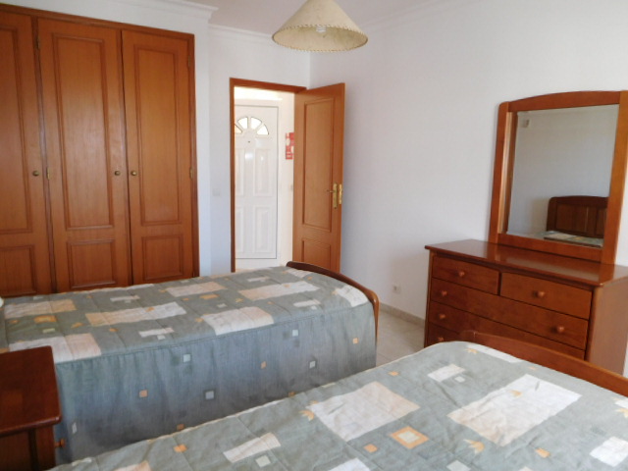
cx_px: 314
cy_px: 236
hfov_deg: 69.4
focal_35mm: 25
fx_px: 454
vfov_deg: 54.9
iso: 180
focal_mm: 4.5
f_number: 3.4
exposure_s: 1/30
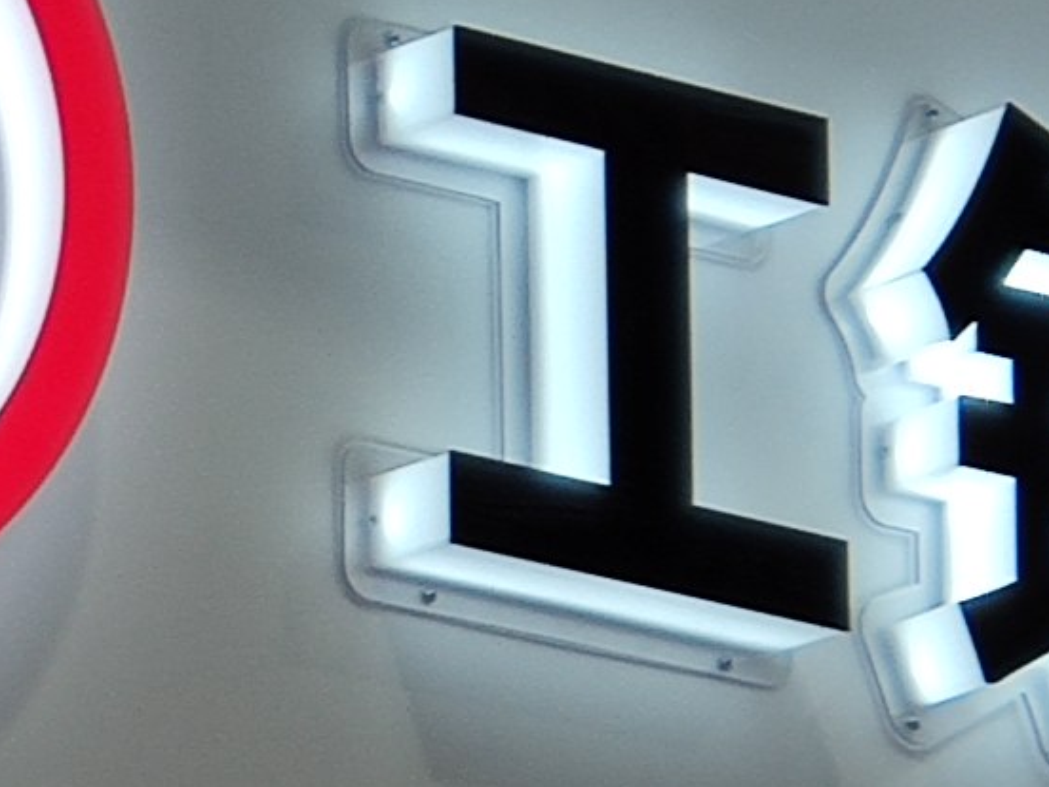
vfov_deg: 3.3
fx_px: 13606
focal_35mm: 449
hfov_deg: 4.4
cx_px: -353
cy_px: 528
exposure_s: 1/109
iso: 100
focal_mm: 6.22
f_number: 2.2
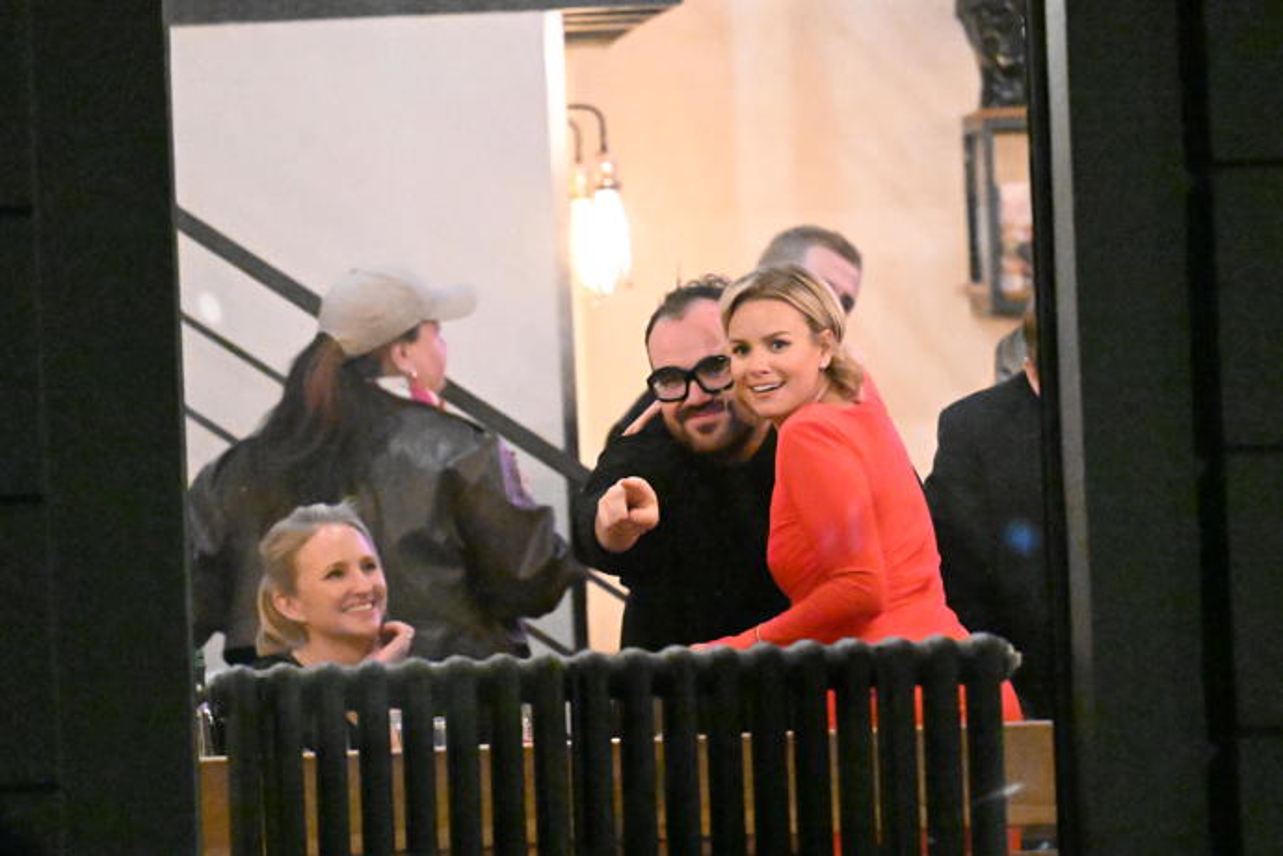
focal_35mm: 300
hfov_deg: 6.9
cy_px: 428
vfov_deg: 4.6
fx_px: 10691
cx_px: 642
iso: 51200
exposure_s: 1/640
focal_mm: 200
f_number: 2.8
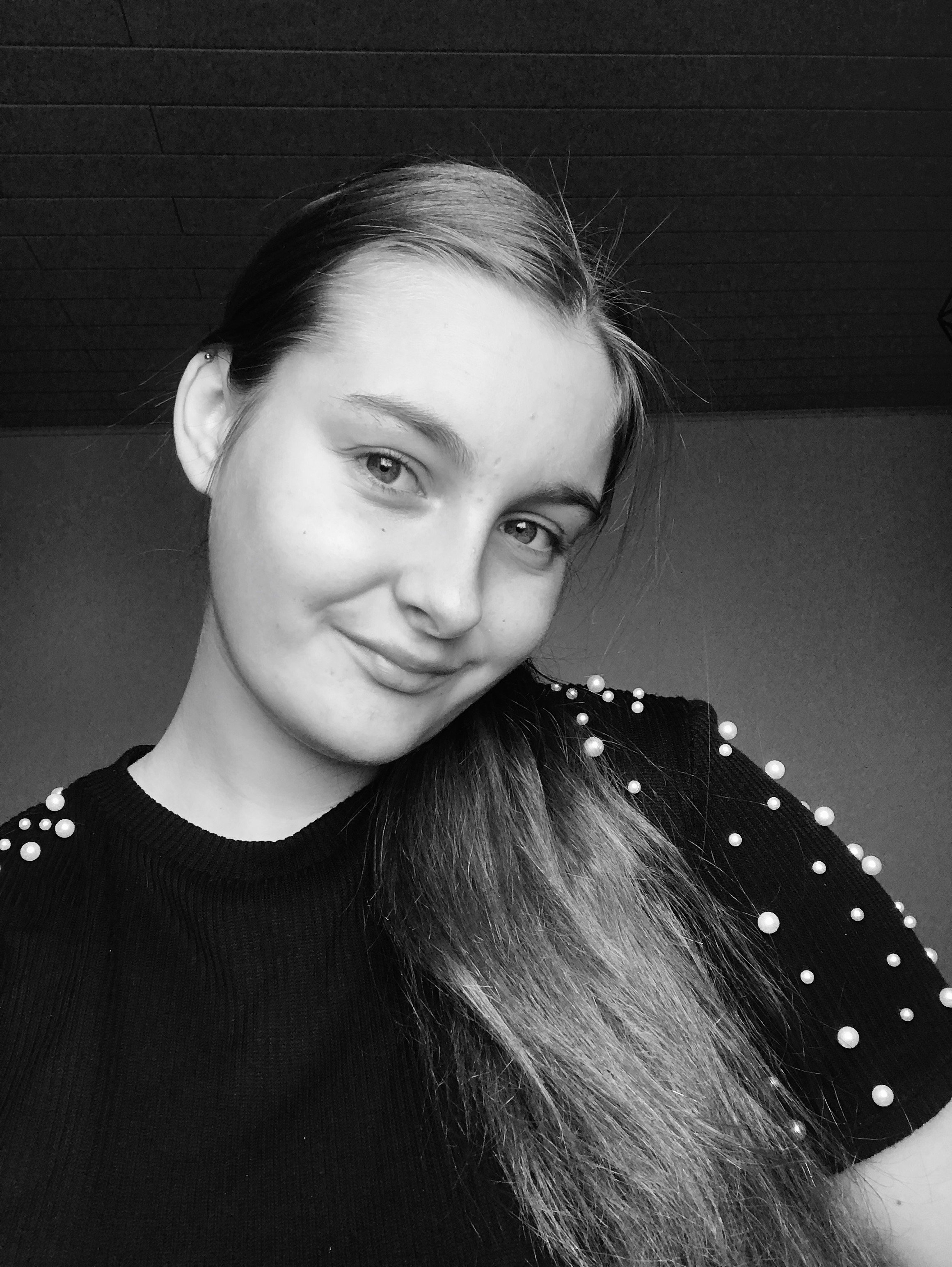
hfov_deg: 44.2
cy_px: 634
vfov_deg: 56.8
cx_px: 476
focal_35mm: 32
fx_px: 1172
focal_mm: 2.87
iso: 25
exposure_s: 1/33
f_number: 2.2
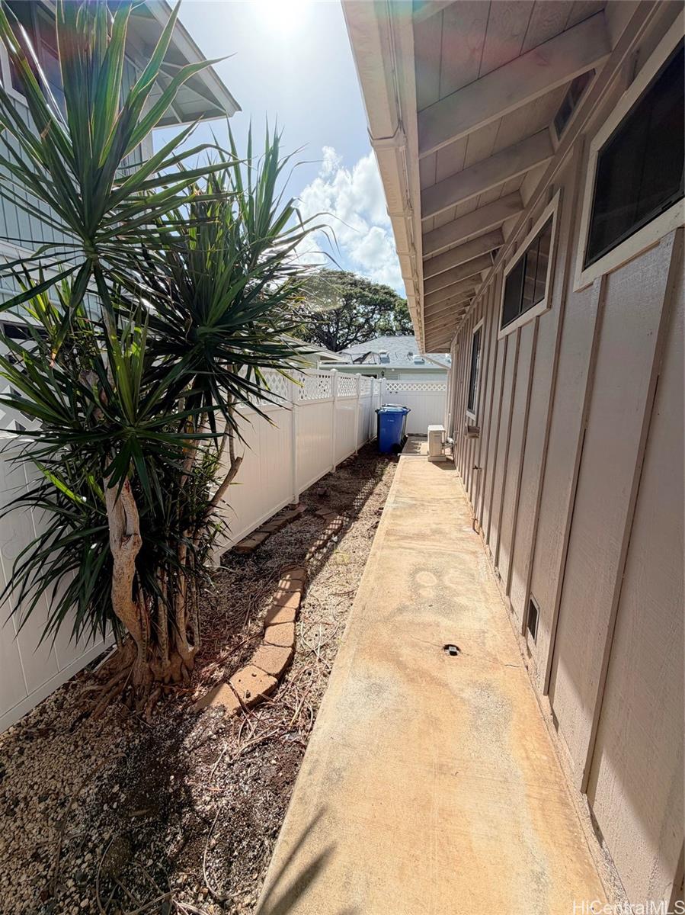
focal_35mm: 14
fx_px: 370
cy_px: 458
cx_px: 342
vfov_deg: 102.1
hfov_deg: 85.6
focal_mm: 2.22
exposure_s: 1/799
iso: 25
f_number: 2.2
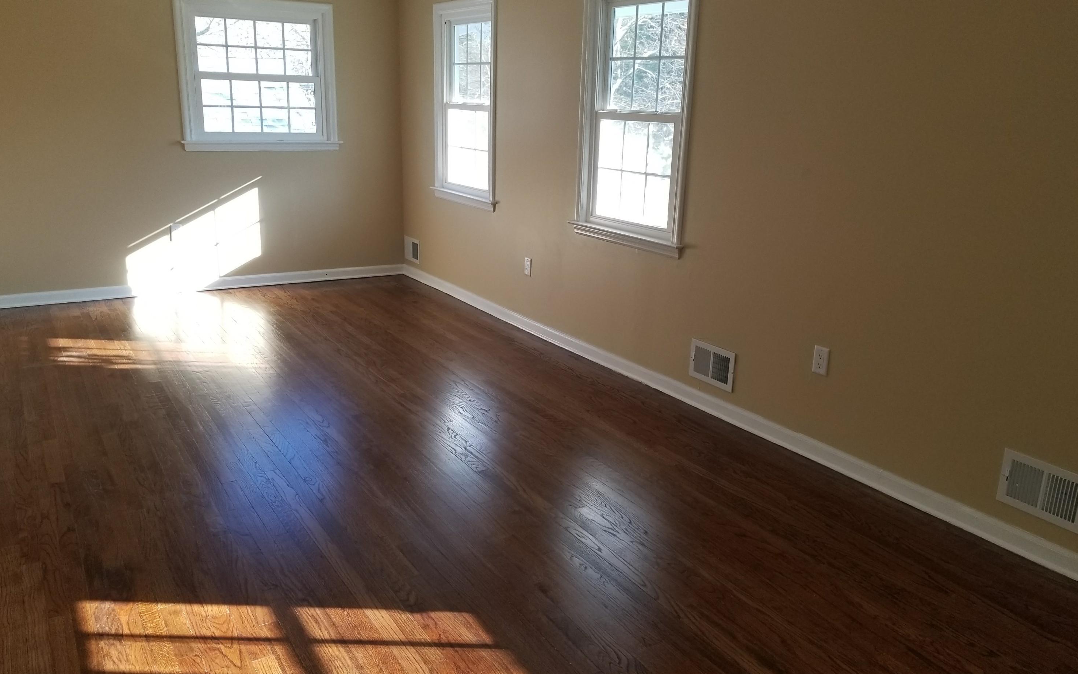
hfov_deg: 66.5
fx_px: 823
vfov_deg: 44.5
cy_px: 353
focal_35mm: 28
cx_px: 540
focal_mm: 4.25
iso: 80
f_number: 1.7
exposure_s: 1/120
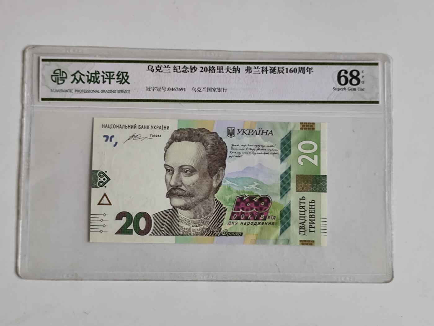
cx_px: 217
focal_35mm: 60
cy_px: 163
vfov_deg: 24.4
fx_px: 752
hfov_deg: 32.2
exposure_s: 1/50
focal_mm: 6.14
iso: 160
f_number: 1.65
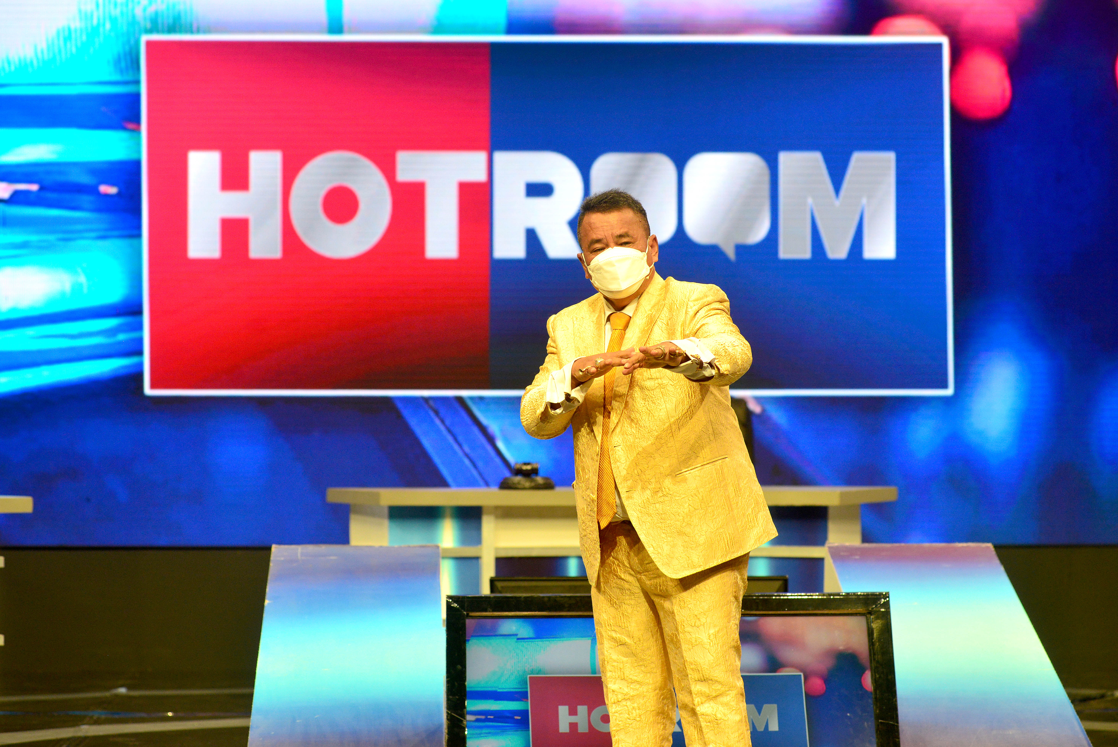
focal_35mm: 125
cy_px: 374
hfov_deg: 16.4
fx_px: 3883
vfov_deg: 11.0
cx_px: 559
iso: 1250
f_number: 5.6
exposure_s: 1/125
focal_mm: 125
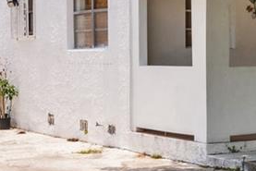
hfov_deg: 14.7
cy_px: 17
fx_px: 946
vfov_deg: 10.3
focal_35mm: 133
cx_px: 339
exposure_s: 1/125
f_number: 16
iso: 320
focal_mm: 23
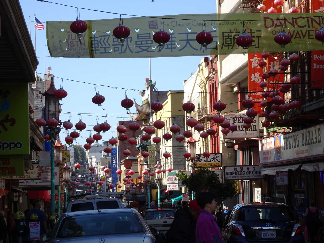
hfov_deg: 18.2
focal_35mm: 108
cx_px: 162
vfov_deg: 13.7
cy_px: 122
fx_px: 1011
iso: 160
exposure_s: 1/500
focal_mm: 18.53
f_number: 5
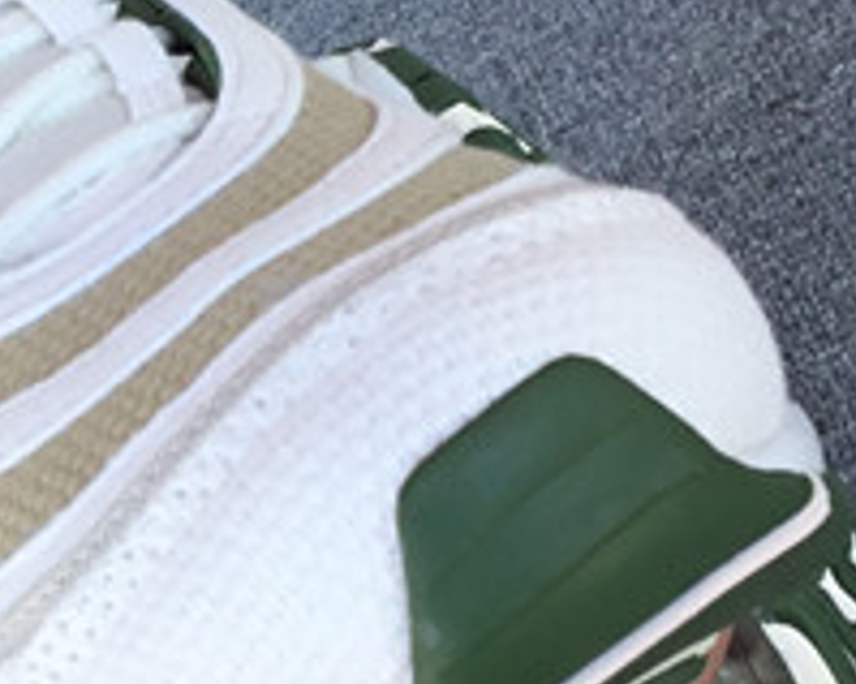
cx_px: -17
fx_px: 3469
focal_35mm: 137
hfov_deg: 13.8
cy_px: 183
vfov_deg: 11.2
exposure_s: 1/157
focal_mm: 3.3
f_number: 2.4
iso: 25
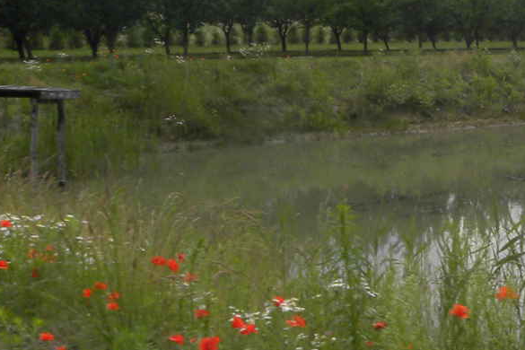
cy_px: 158
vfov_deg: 46.3
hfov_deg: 65.5
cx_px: 261
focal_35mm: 28
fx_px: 408
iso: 64
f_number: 5.6
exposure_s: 1/247
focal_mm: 4.6
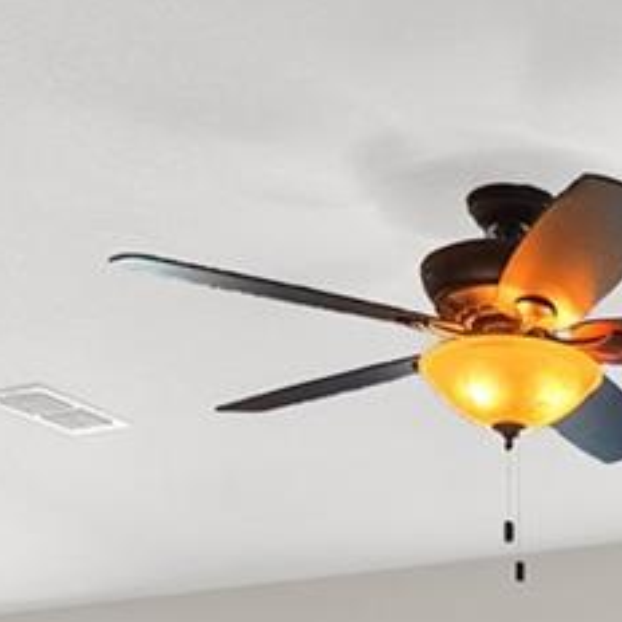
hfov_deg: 17.5
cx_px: 627
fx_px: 1971
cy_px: 1000
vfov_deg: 16.0
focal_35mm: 97
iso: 1600
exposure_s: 1/3200
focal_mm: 16.5
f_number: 7.1
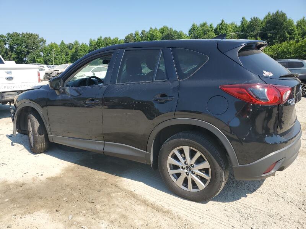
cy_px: 114
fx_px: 230
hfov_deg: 67.3
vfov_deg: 53.1
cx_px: 153
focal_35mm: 26
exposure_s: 1/2000
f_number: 1.5
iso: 50
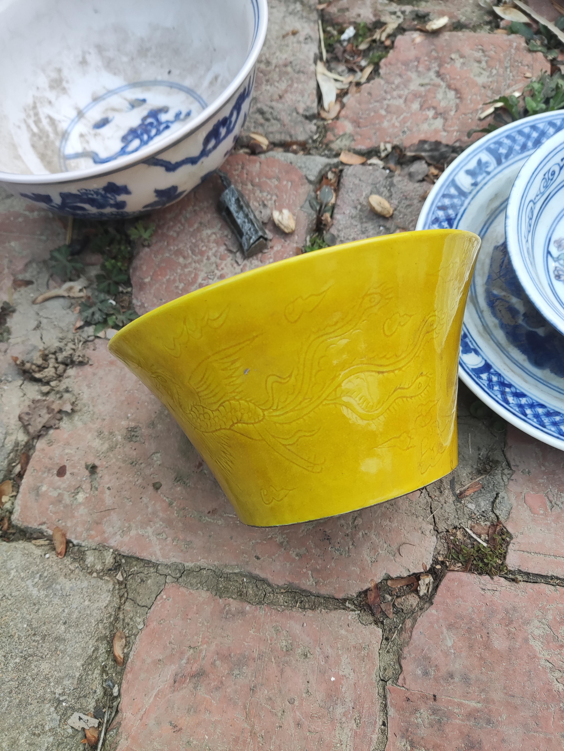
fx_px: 543
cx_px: 282
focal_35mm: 25
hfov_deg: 54.9
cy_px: 376
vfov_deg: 69.4
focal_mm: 4.71
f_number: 1.79
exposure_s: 1/50
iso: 51
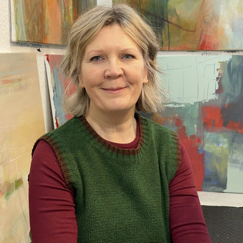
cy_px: 98
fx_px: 500
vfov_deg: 27.2
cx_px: 120
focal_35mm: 63
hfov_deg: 27.3
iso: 125
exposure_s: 1/50
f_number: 2
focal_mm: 6
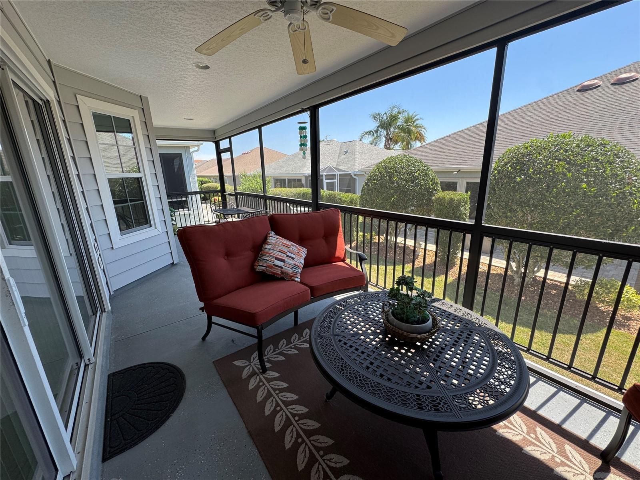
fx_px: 259
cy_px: 240
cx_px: 320
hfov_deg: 102.1
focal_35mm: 14
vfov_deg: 85.7
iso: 40
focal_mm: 2.22
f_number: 2.2
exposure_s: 1/255
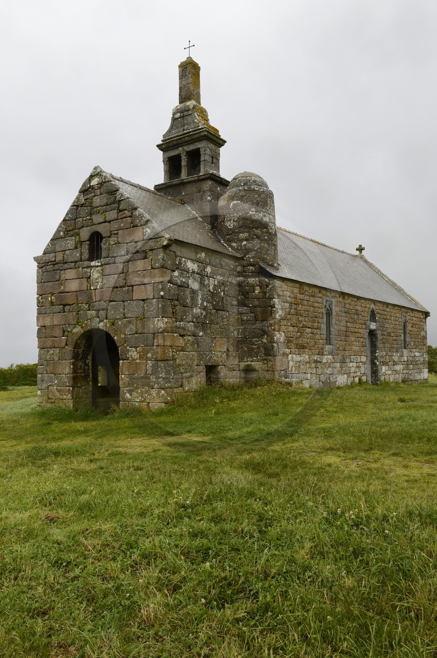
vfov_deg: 60.3
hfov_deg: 42.3
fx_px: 565
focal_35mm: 31
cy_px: 329
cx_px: 218
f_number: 14
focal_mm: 31
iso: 400
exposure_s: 1/200
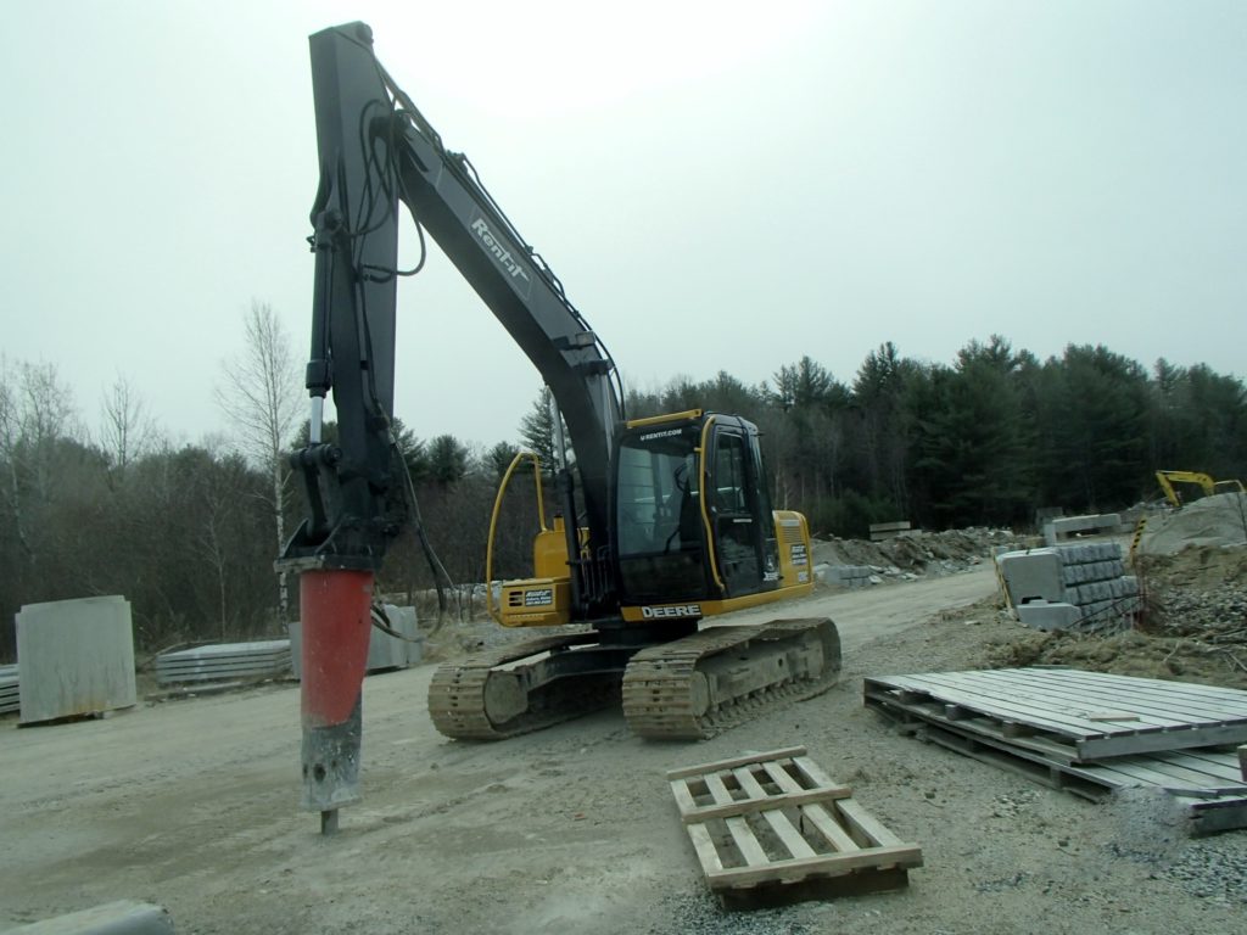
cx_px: 624
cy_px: 468
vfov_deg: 49.7
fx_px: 1009
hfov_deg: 63.4
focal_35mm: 28
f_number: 11
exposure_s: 1/160
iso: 100
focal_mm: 5
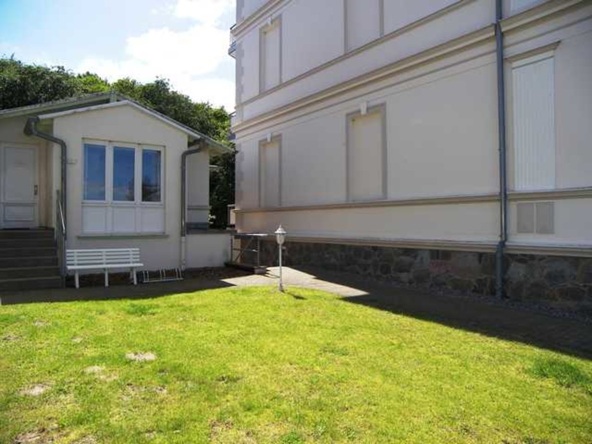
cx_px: 296
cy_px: 222
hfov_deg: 71.6
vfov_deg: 56.8
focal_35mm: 24
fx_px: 410
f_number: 2.8
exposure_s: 1/800
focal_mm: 5
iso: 50
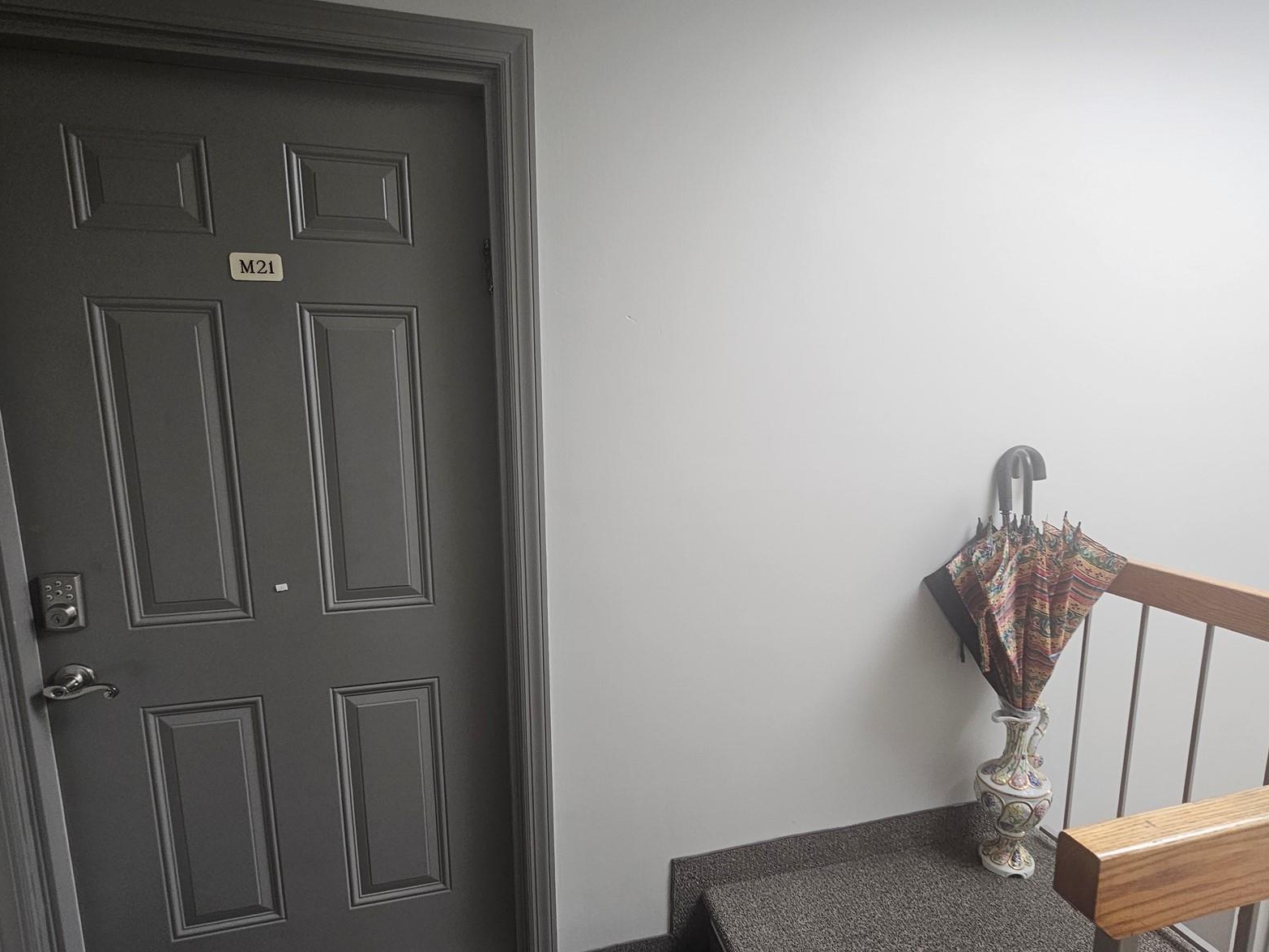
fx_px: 623
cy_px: 499
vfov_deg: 74.7
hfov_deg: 91.0
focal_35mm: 17
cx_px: 664
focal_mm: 2.2
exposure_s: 1/60
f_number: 2.2
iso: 80
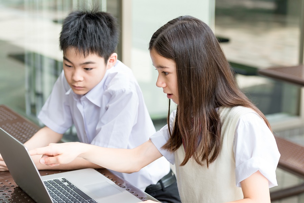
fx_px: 676
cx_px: 152
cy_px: 102
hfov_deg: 25.4
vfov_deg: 17.1
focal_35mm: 80
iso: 640
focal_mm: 80
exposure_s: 1/400
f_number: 3.2
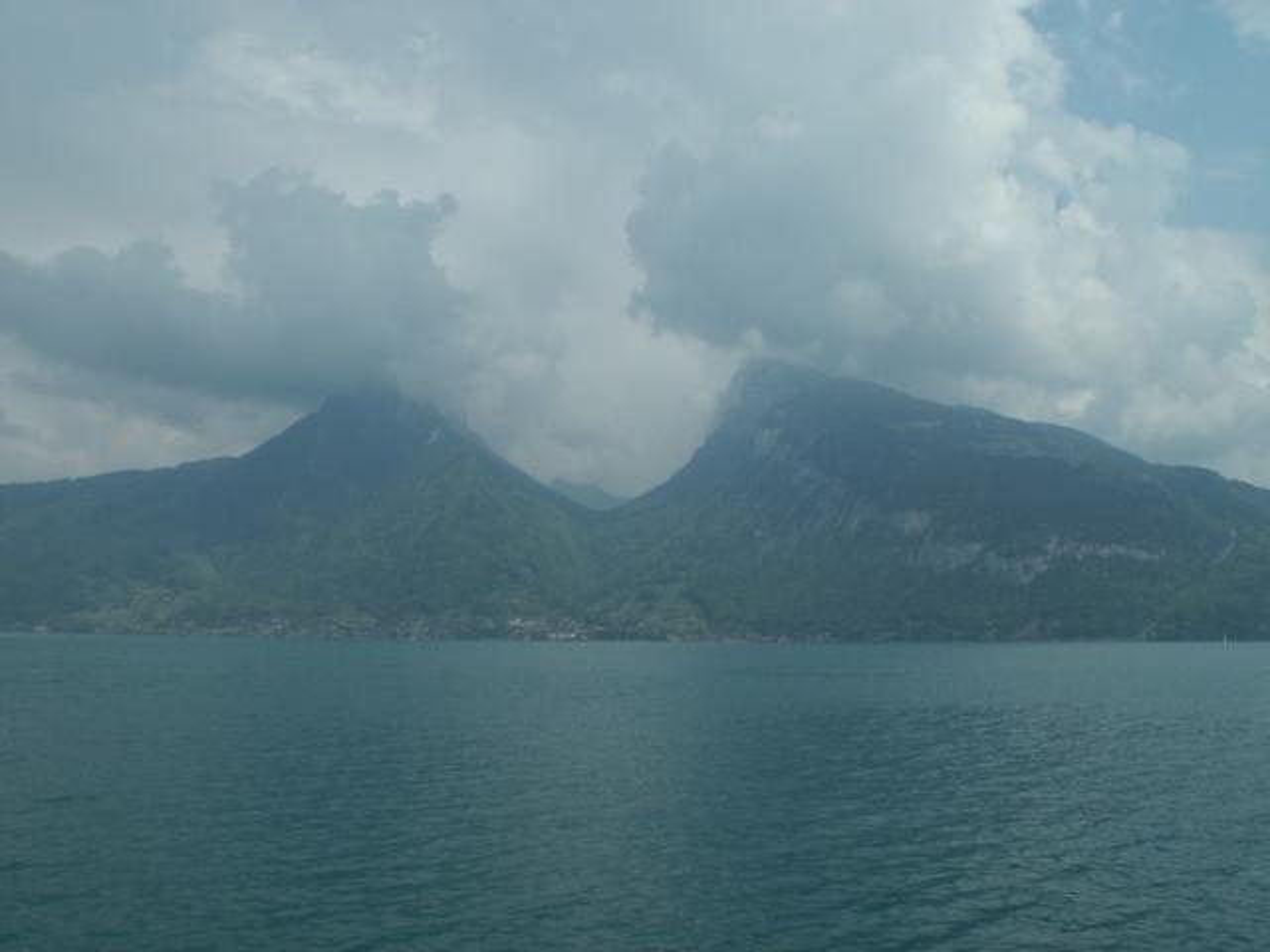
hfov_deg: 52.6
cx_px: 635
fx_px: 1284
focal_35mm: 35
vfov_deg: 40.7
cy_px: 476
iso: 50
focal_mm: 5.86
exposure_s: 1/320
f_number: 8
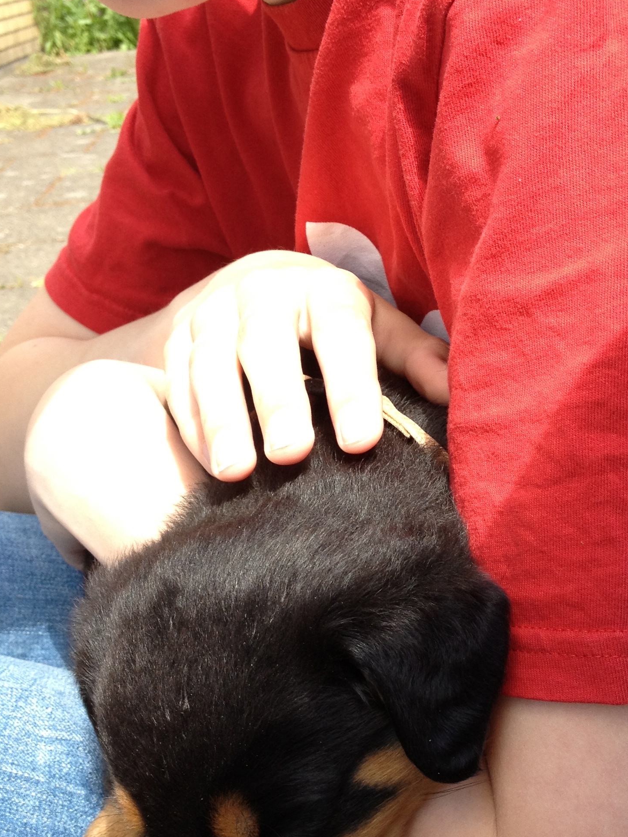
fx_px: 1427
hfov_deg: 24.8
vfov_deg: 32.6
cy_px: 513
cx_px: 386
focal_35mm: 59
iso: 64
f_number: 2.4
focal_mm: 4.28
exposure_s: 1/283
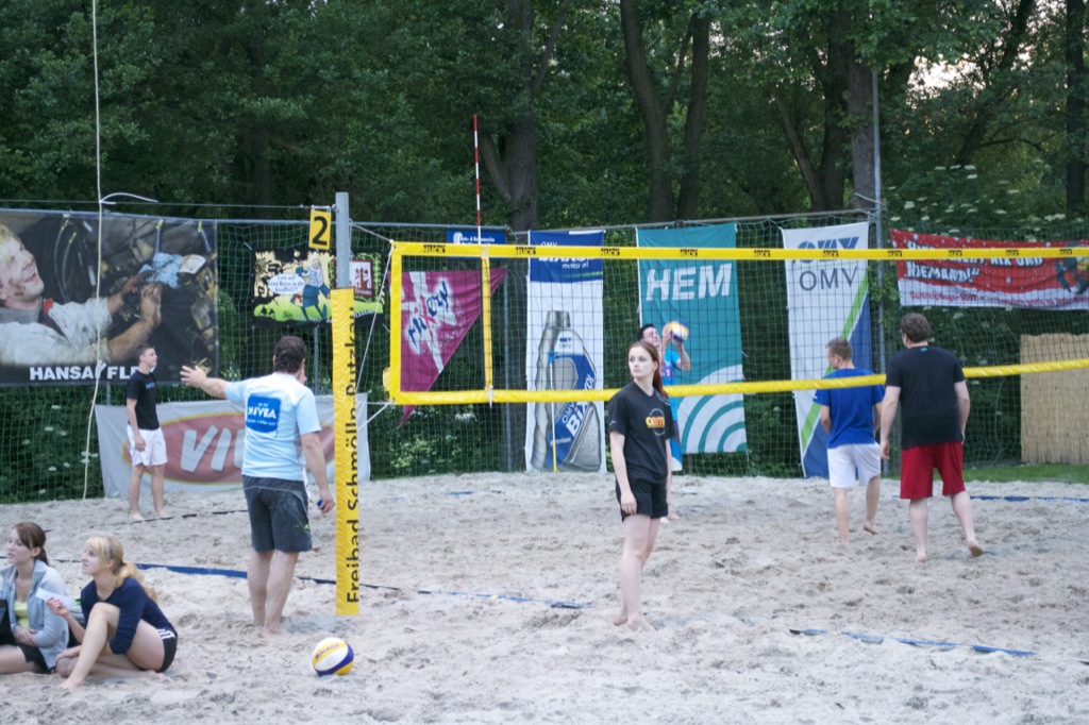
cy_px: 362
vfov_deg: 18.2
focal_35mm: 75
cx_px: 544
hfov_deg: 27.0
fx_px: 2268
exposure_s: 1/80
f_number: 5.6
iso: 3200
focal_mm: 50
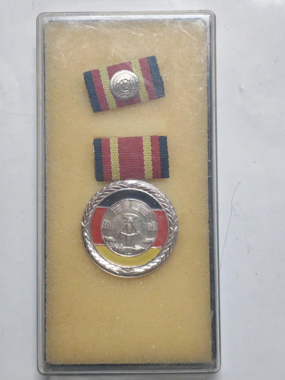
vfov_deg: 28.6
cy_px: 190
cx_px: 142
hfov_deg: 21.6
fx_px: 746
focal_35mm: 68
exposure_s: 1/33
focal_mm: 5.52
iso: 1000
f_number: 1.95
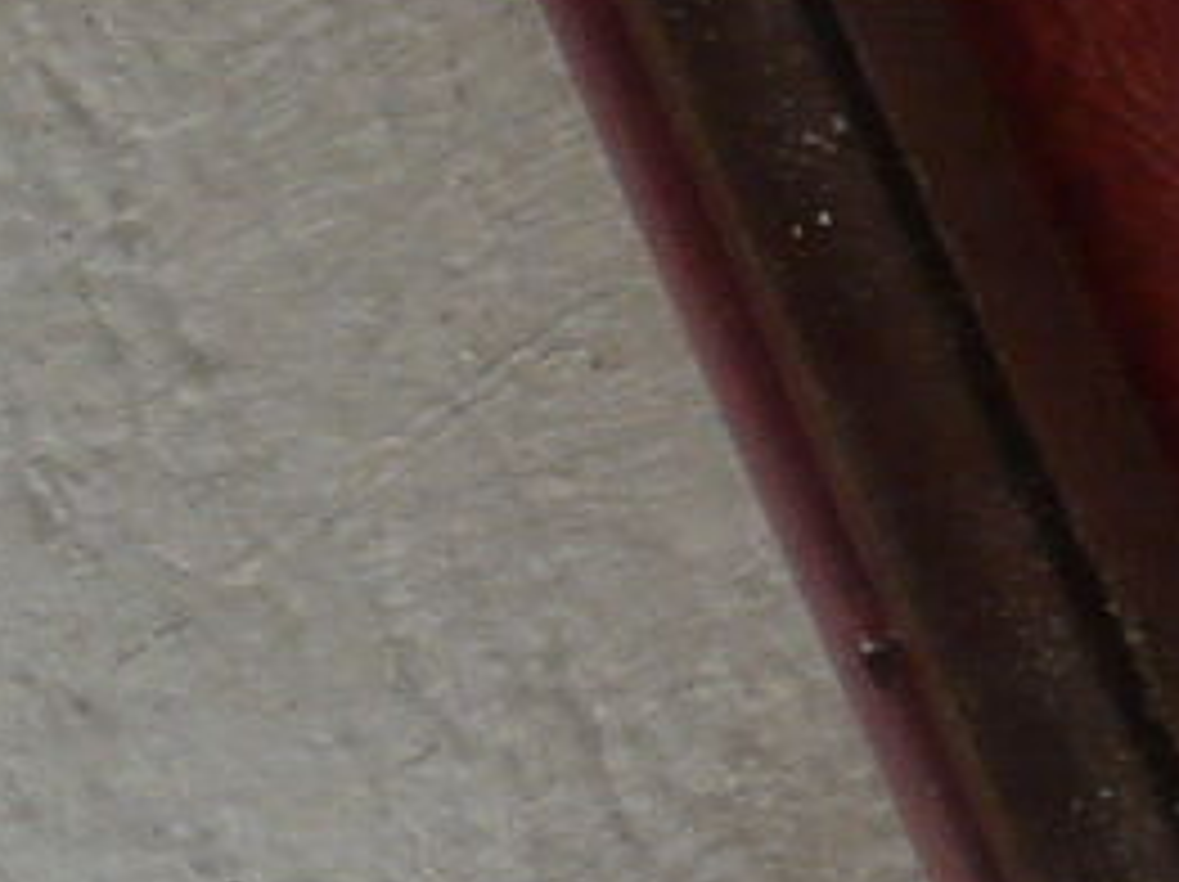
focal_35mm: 171
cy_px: 508
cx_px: -1899
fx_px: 5819
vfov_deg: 8.7
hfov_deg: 9.8
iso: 100
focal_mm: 4.6
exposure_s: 1/160
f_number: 4
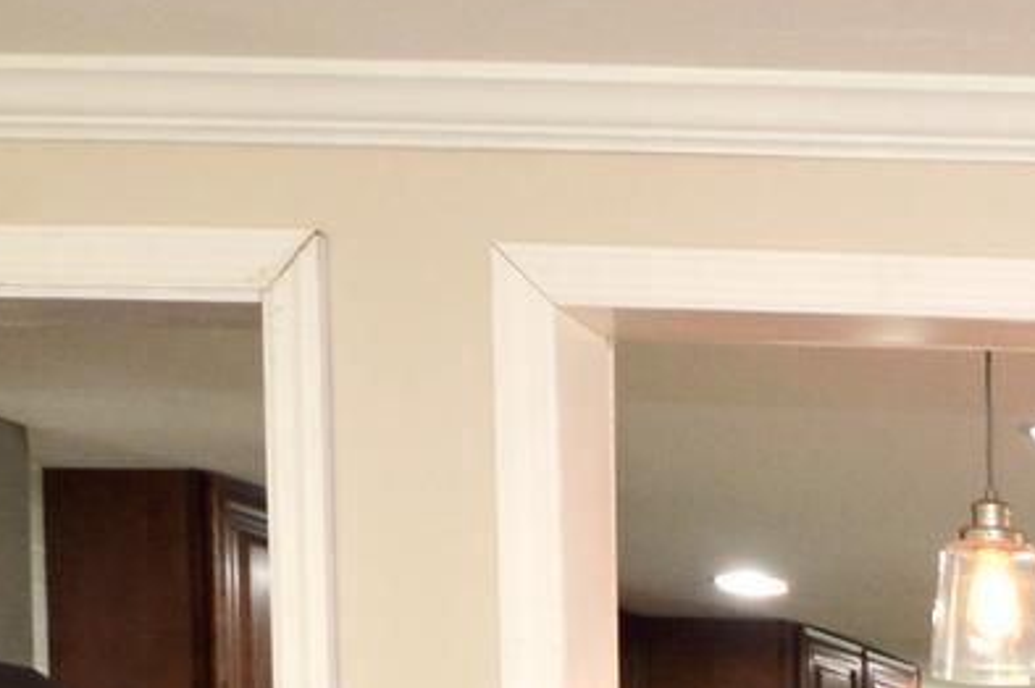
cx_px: 1806
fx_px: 2241
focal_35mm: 78
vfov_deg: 15.8
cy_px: 1081
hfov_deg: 19.9
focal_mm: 10
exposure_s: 1/80
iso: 400
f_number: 4
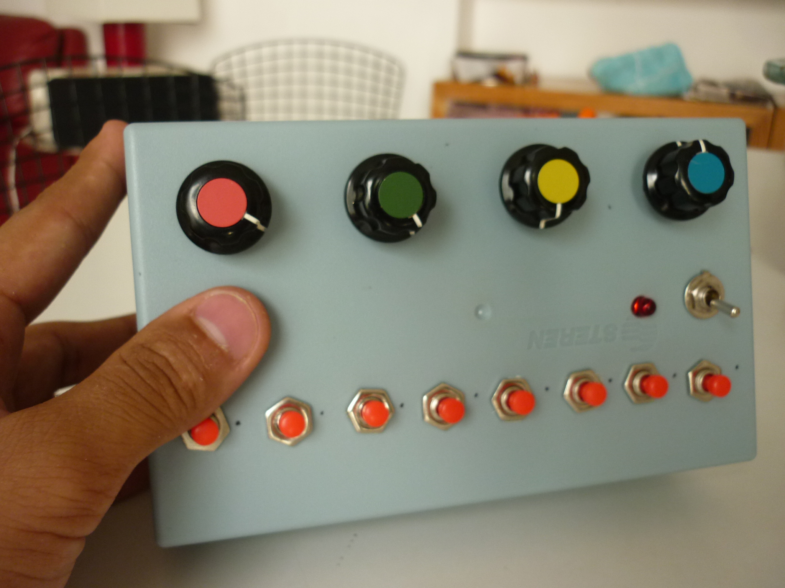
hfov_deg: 55.4
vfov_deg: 42.9
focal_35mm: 33
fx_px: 748
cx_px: 392
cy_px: 294
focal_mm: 5.5
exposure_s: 1/100
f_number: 2.8
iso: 160
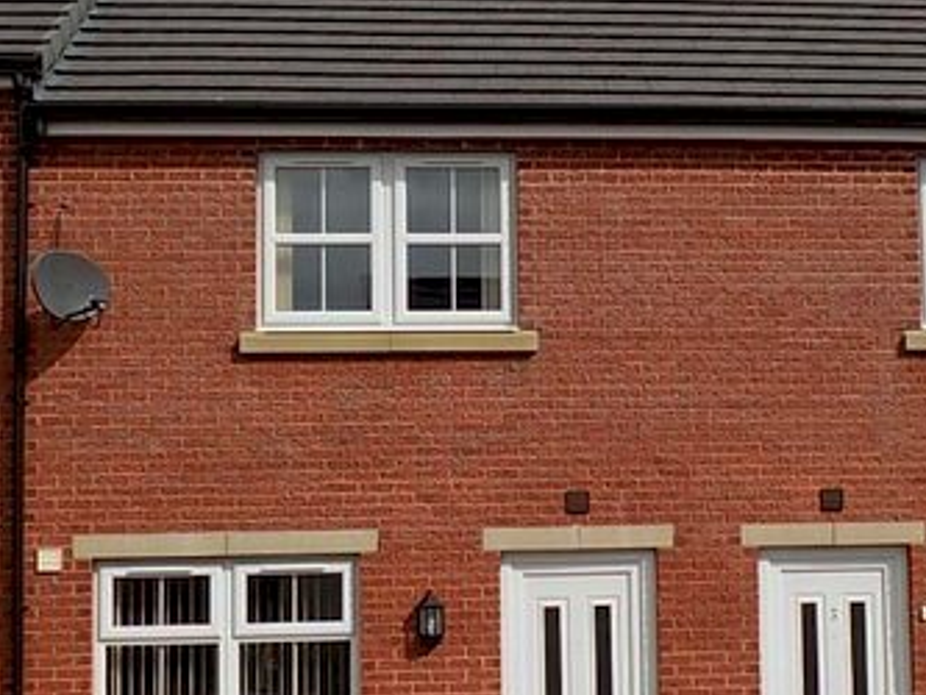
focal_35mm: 63
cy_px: 457
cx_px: 628
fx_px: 1686
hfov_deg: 30.5
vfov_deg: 23.2
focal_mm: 5.3
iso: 80
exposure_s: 1/1000
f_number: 3.3
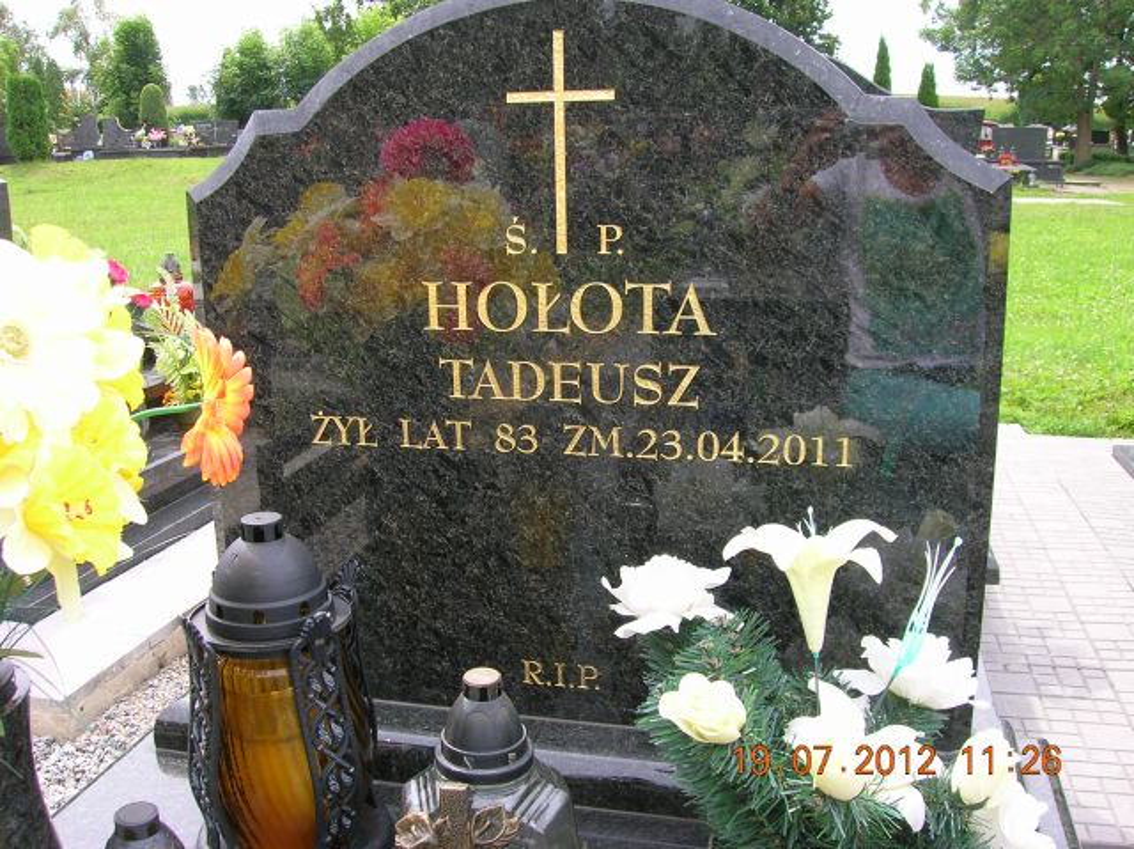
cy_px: 424
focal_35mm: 34
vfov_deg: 41.7
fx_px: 1113
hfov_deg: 54.0
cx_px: 567
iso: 50
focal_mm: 5.7
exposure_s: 1/89.6
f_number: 4.9
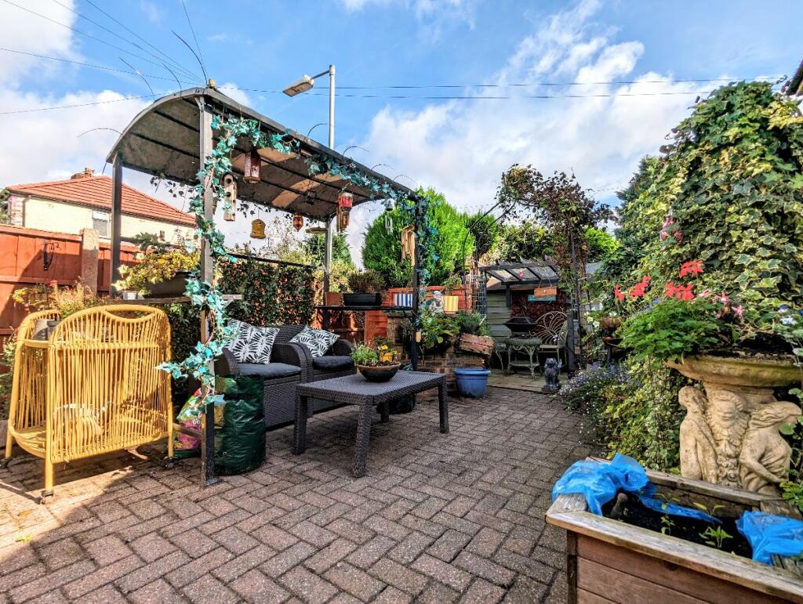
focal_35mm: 16
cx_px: 402
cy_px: 302
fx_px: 372
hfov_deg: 94.4
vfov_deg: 78.2
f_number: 2.2
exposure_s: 1/1938
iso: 49
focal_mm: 2.35
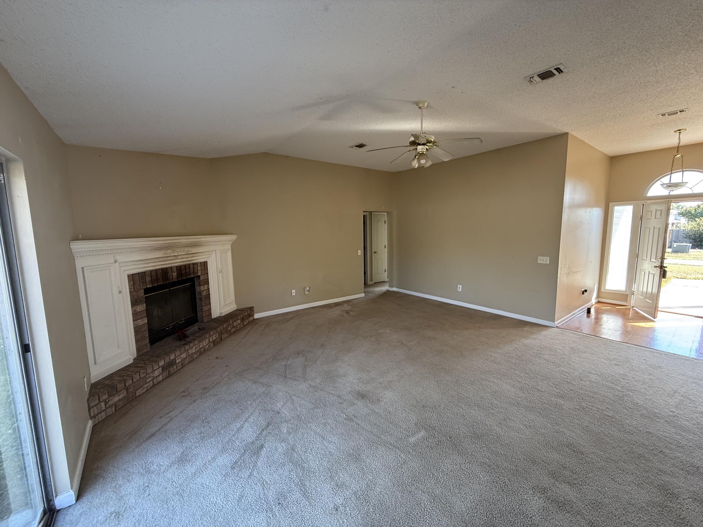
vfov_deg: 85.7
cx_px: 352
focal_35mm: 14
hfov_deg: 102.1
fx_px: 284
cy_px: 264
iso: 200
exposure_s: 1/99
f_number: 2.2
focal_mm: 2.22
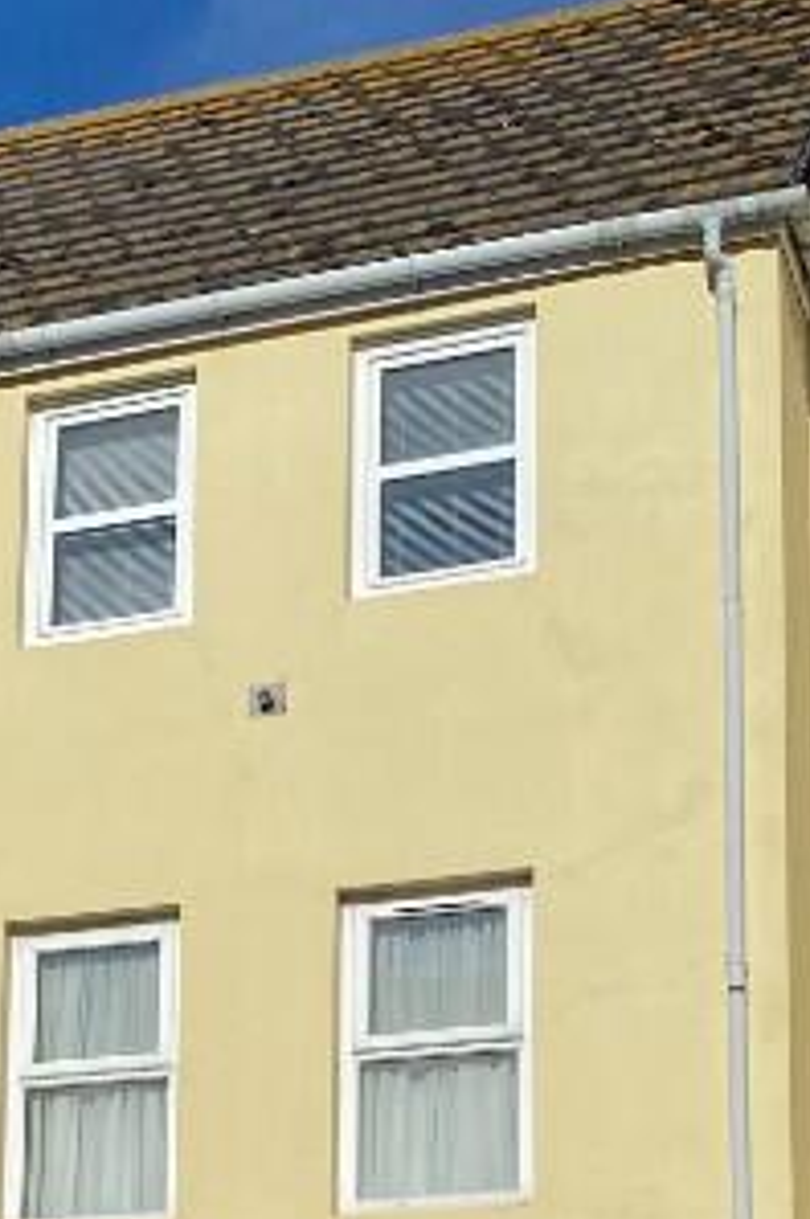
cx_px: -33
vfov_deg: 21.1
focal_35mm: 93
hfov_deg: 14.4
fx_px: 3146
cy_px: 1239
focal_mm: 4.25
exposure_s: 1/7194
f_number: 1.8
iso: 32
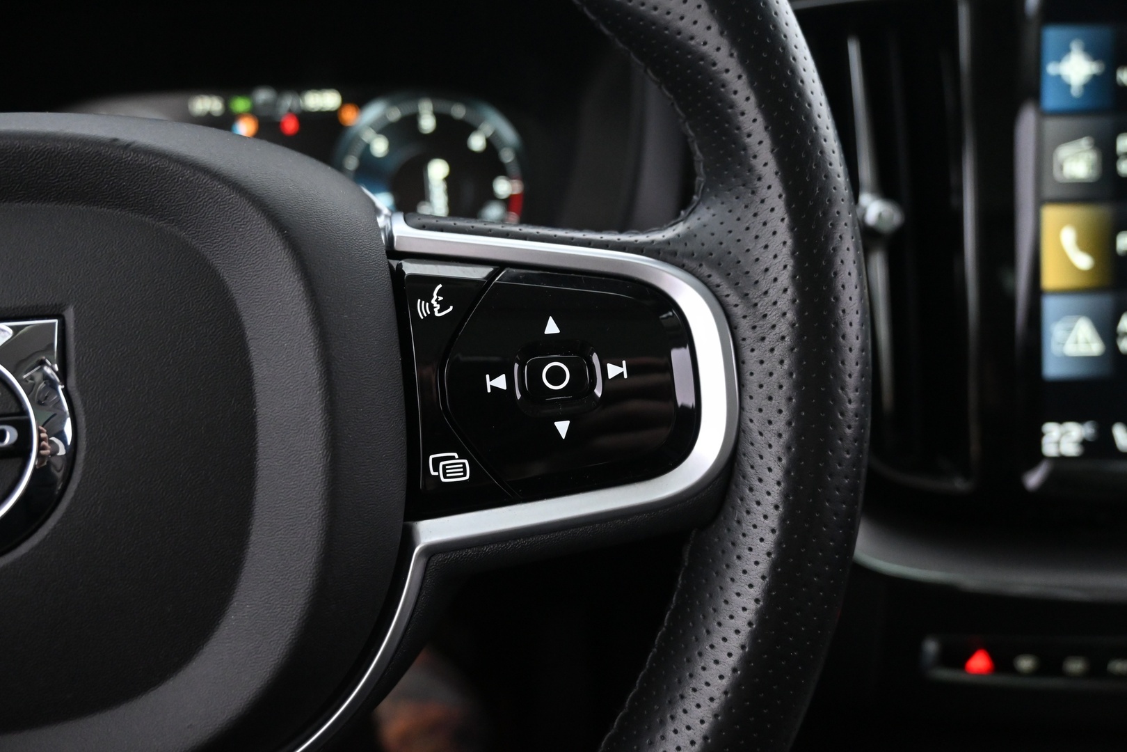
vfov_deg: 47.9
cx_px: 564
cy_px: 376
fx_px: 845
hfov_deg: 67.4
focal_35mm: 27
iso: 2800
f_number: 3.5
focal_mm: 18
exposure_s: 1/30
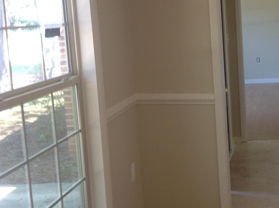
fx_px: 539
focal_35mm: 67
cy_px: 78
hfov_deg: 27.6
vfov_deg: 21.8
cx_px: 266
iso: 50
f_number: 2.4
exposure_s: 1/30
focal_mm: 4.28
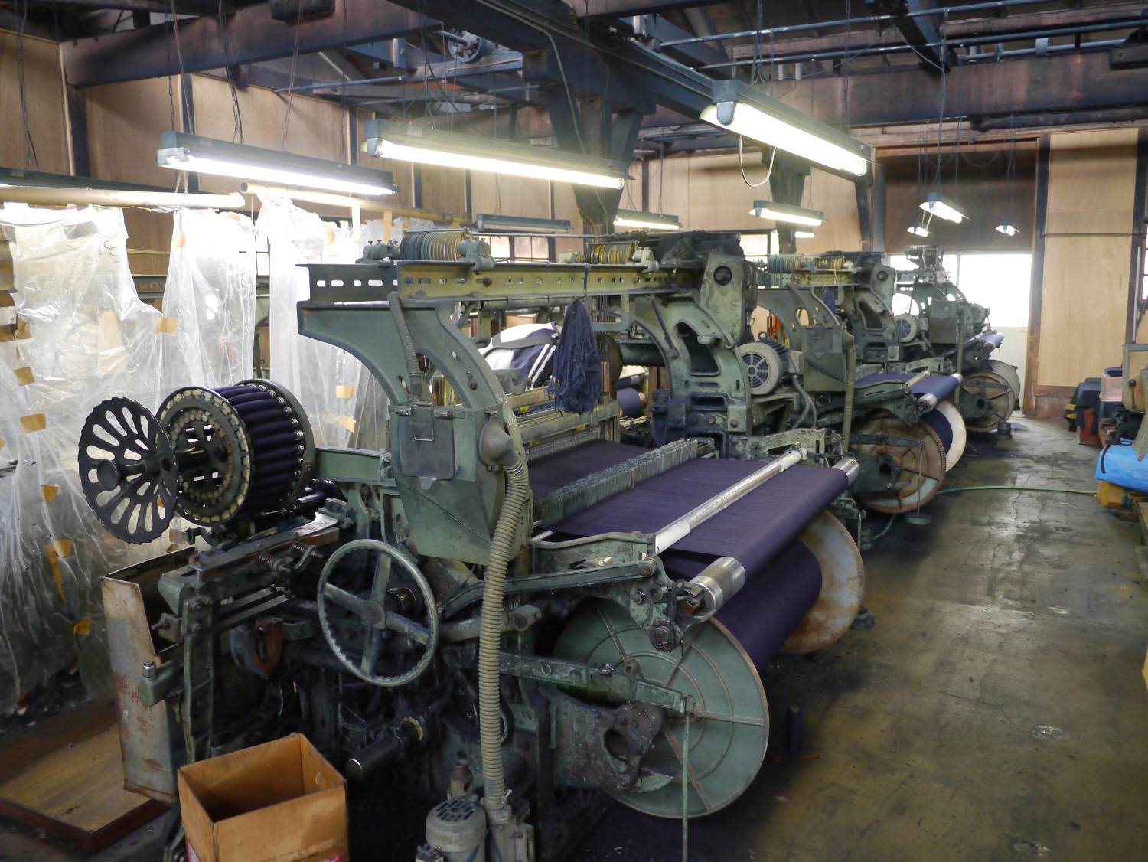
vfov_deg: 49.8
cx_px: 574
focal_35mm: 28
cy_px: 431
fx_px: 929
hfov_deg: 63.4
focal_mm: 14
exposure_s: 1/60
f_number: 2.5
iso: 640
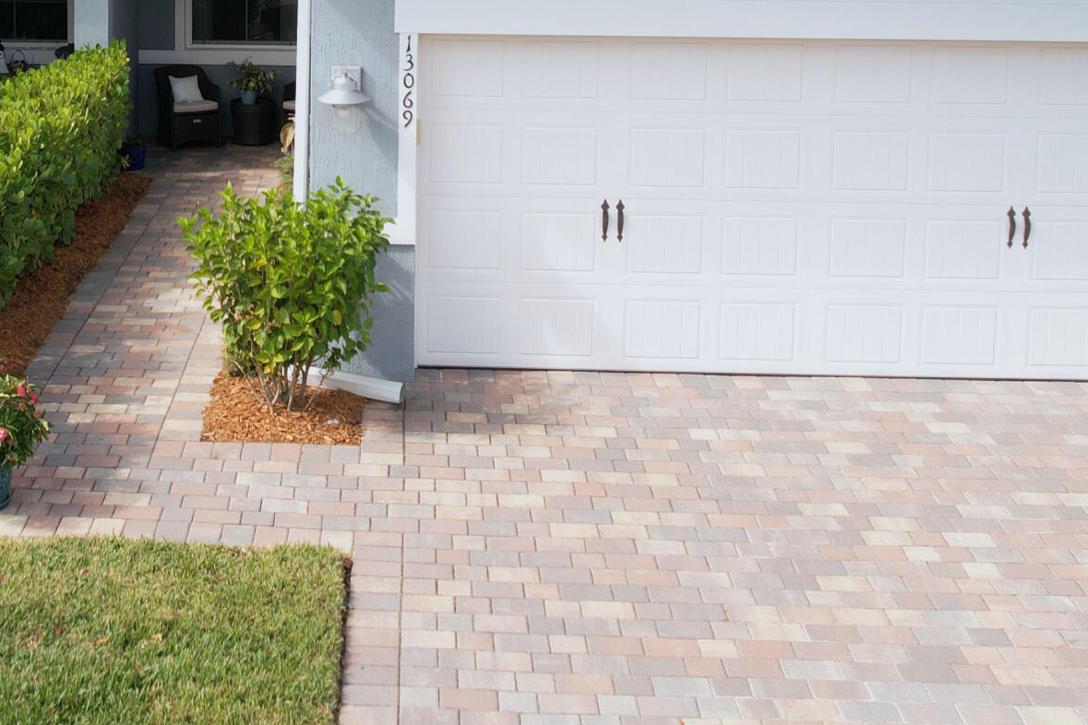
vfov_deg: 23.2
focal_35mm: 56
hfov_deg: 34.9
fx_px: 1692
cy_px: 0
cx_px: 271
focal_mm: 8.4
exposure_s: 1/40
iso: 100
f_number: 2.8
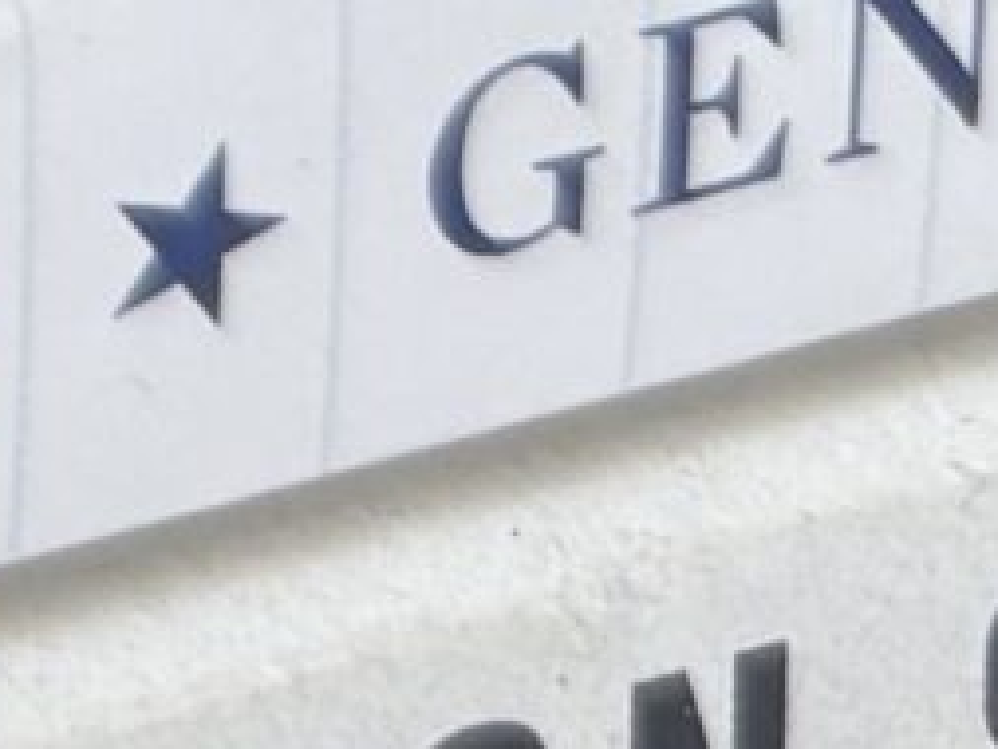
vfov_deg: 5.2
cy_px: -1955
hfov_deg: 6.9
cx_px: -1886
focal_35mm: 263
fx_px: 7586
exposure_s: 1/121
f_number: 1.6
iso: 80
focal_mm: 5.96
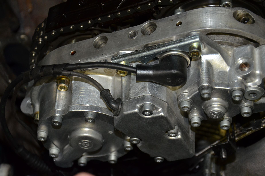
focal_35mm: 87
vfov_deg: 15.6
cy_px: 88
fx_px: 639
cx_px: 132
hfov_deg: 23.4
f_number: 5
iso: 800
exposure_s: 1/60
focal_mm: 58
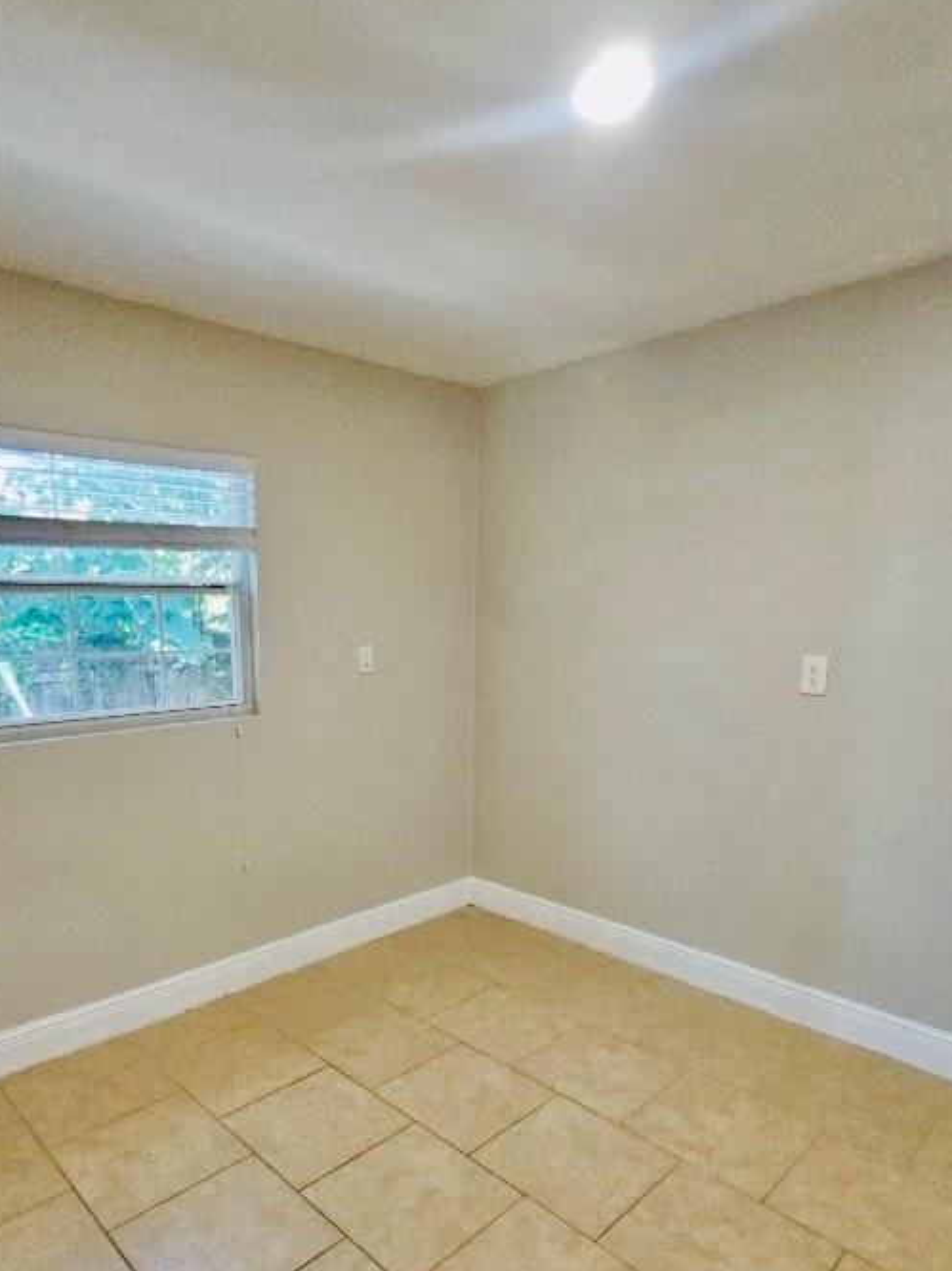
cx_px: 414
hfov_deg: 65.7
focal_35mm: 20
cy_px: 769
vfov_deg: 80.7
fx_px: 734
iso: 226
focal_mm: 2.2
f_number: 2.2
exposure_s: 1/60.2
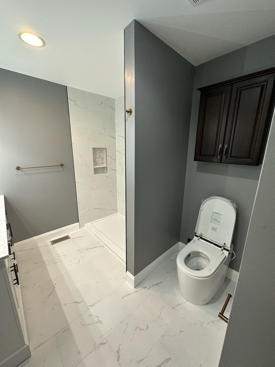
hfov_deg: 85.7
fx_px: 148
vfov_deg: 102.1
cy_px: 184
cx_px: 138
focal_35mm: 14
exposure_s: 1/120
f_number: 2.2
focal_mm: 2.22
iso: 250
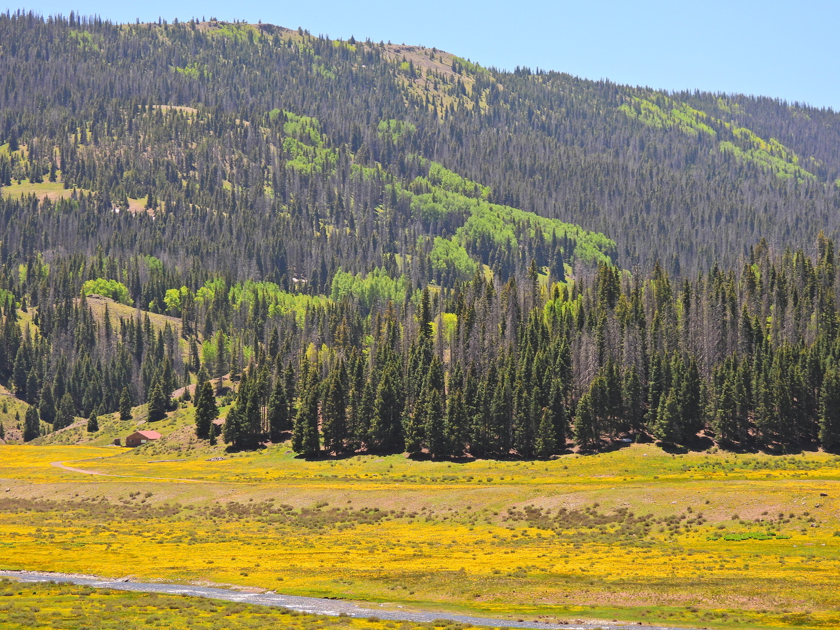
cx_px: 420
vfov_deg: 12.9
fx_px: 2791
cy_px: 315
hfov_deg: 17.1
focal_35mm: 115
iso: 100
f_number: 4
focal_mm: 20.5
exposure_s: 1/500
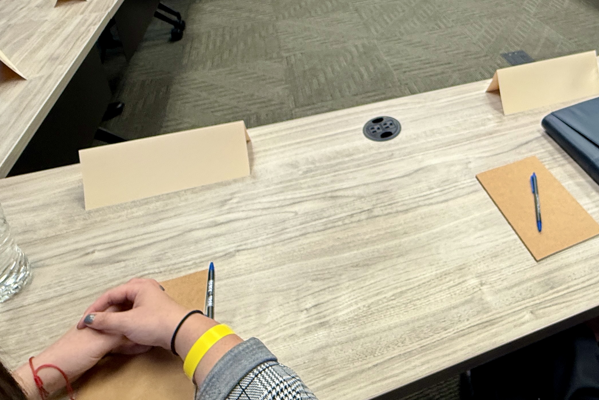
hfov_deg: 62.4
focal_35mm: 28
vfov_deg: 42.0
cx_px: 435
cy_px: 28
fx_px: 466
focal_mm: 2.22
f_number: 2.2
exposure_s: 1/60
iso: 200
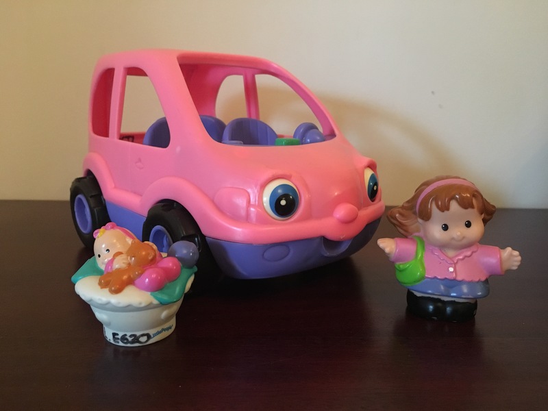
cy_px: 206
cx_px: 274
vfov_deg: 48.2
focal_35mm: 29
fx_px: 459
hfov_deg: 61.7
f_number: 2.2
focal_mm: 4.15
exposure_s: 1/17
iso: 500
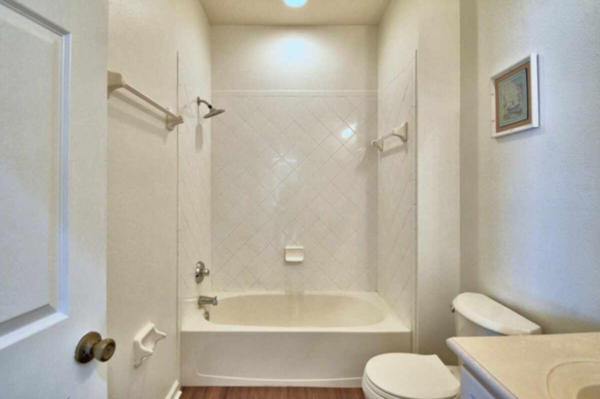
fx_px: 267
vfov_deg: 73.6
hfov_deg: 96.7
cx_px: 292
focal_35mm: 16
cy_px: 188
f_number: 4.5
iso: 400
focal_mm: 10
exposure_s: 1/80
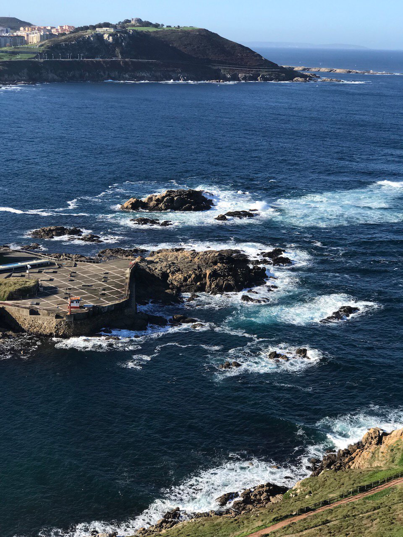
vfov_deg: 33.8
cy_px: 268
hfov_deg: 25.7
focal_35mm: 57
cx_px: 202
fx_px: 885
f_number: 2.8
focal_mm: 6.6
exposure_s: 1/515
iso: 20
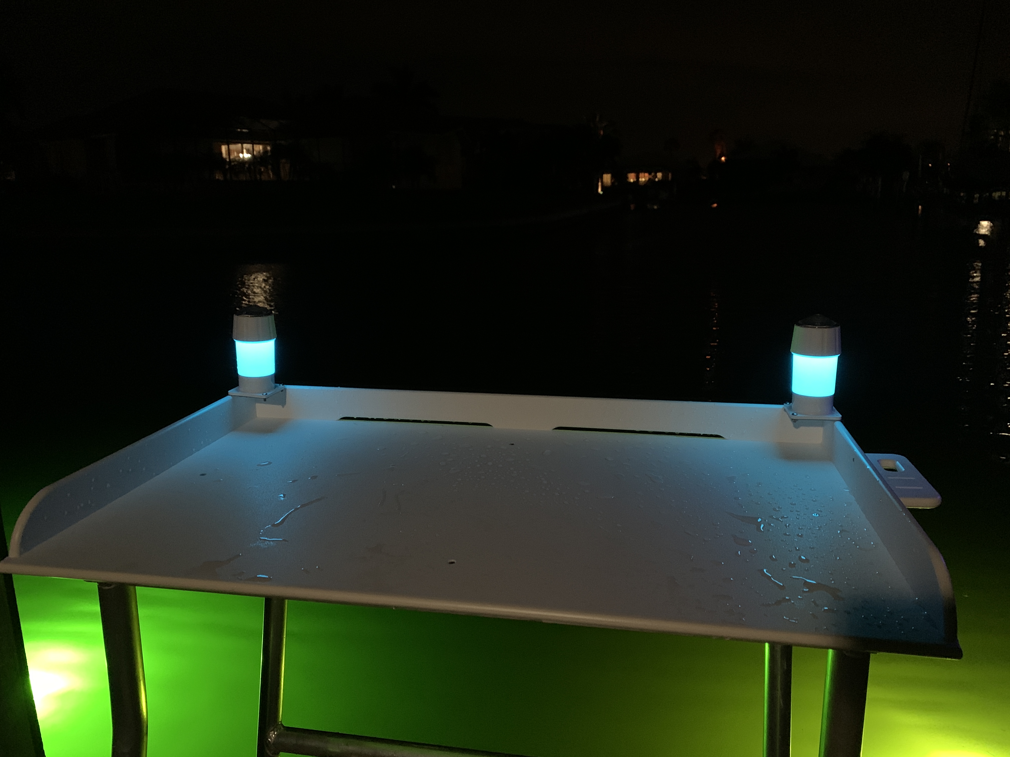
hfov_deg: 67.3
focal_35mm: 26
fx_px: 759
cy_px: 378
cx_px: 505
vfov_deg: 53.1
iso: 800
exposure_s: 1/20
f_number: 1.8
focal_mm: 4.25
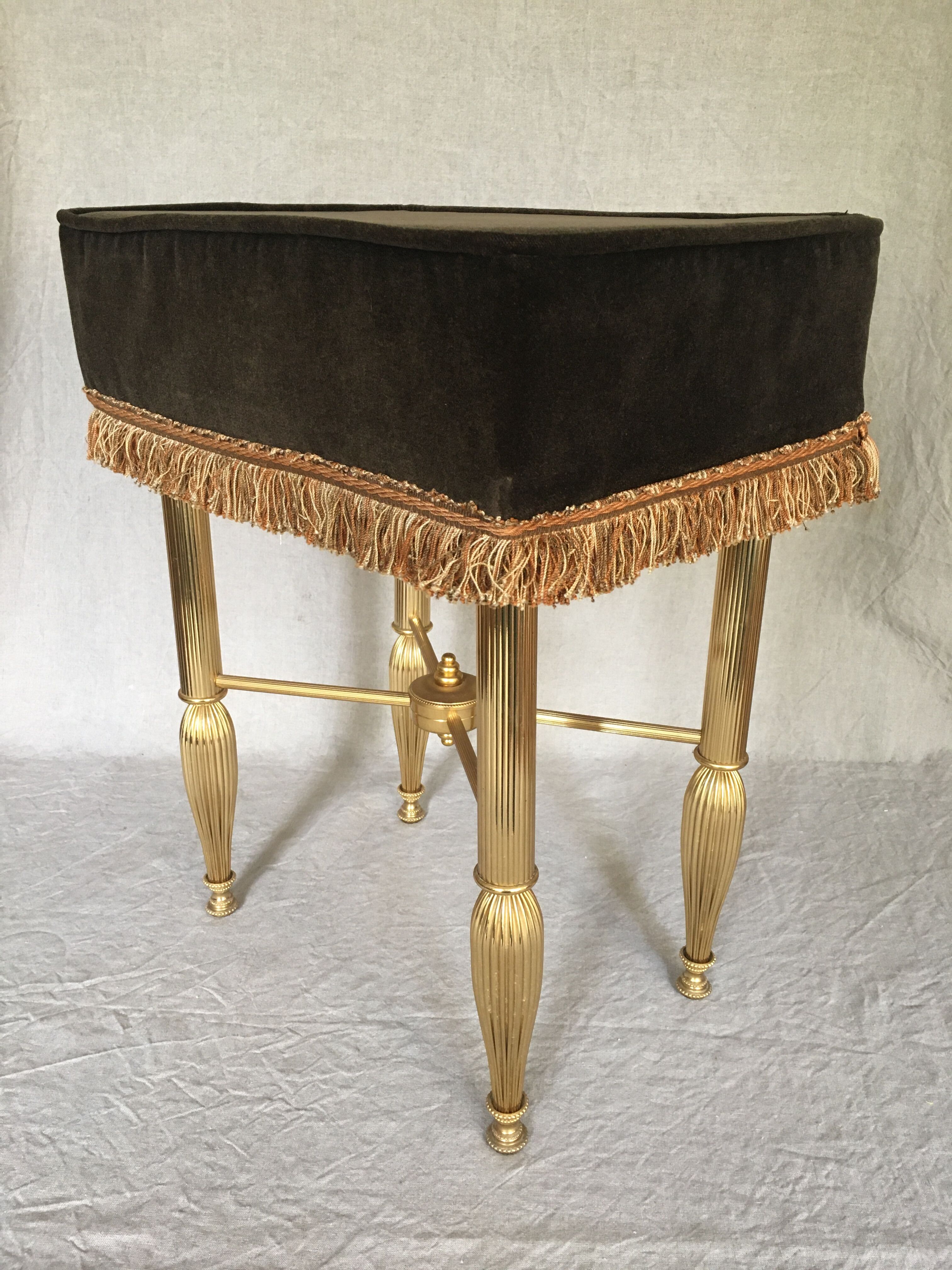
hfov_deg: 48.2
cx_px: 476
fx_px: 1063
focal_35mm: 29
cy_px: 635
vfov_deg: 61.7
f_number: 2.2
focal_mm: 4.15
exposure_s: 1/33
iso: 160
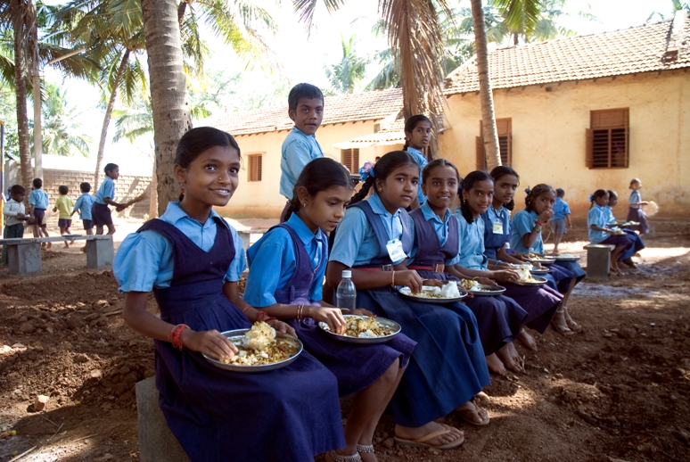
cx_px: 345
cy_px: 231
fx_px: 518
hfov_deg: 67.3
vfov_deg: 48.0
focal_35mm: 27
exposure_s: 1/80
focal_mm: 18
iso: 160
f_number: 3.5
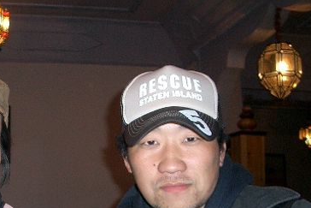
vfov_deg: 20.4
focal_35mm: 65
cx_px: 62
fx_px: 562
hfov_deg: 30.2
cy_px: 194
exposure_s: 1/40
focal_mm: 5.8
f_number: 2.6
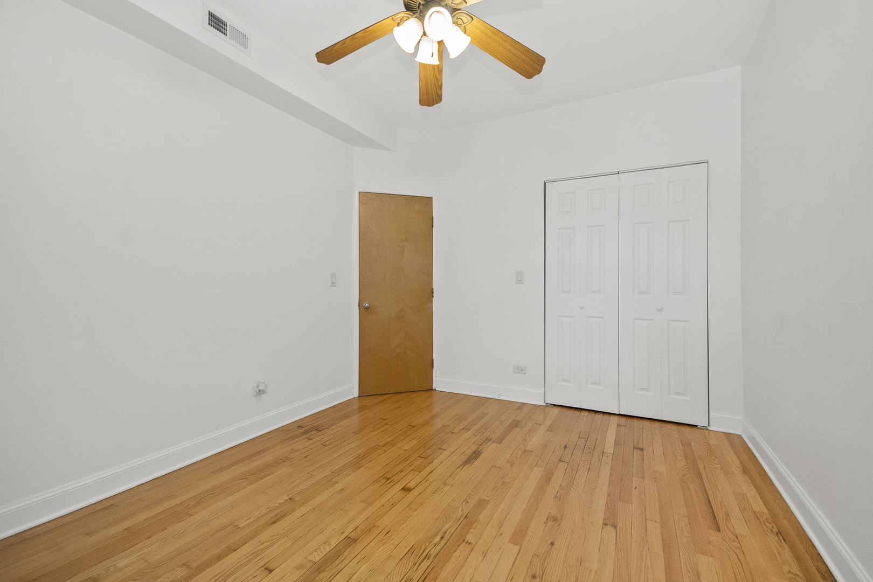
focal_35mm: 15
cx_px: 436
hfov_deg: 100.4
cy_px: 291
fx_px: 364
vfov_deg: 77.3
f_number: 5.6
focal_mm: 10
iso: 1250
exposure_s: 1/80
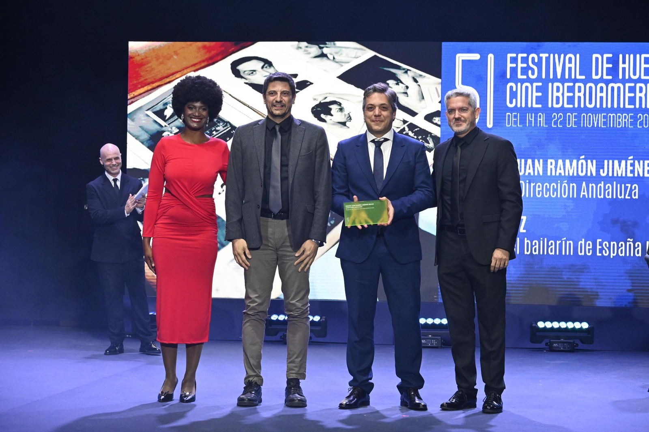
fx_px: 1352
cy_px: 216
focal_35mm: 75
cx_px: 324
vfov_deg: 18.2
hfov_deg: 27.0
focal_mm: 50
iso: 3200
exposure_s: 1/250
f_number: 6.3
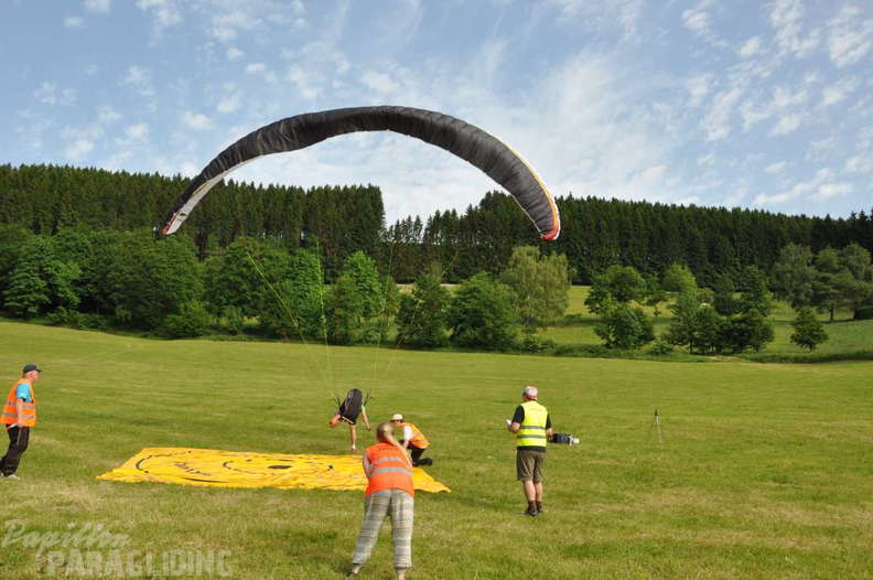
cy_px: 290
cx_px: 436
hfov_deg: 57.3
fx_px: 799
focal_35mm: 33
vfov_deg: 39.9
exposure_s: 1/125
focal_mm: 22
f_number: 11
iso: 200
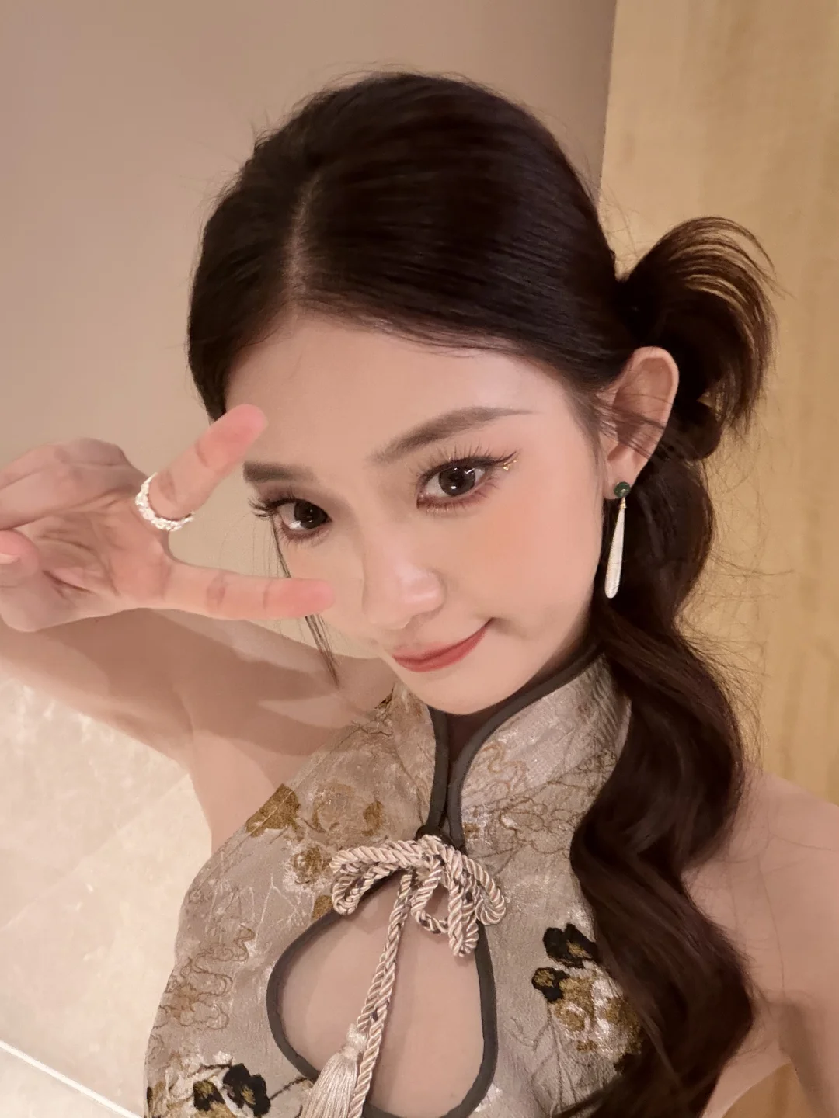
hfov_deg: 46.8
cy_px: 559
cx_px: 420
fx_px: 969
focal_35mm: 30
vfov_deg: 60.0
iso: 500
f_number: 1.9
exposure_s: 1/20
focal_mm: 2.71
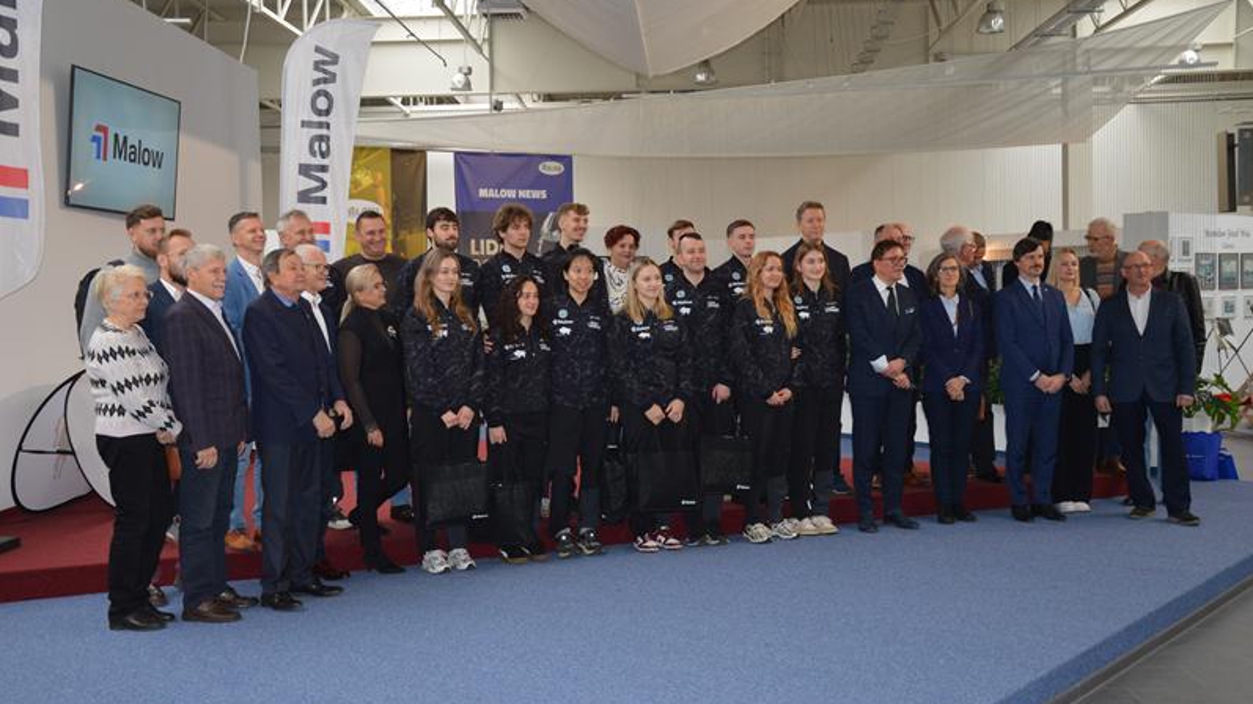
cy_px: 332
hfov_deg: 49.4
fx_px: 1362
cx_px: 627
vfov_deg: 29.0
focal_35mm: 41
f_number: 4
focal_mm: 26
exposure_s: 1/60
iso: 560
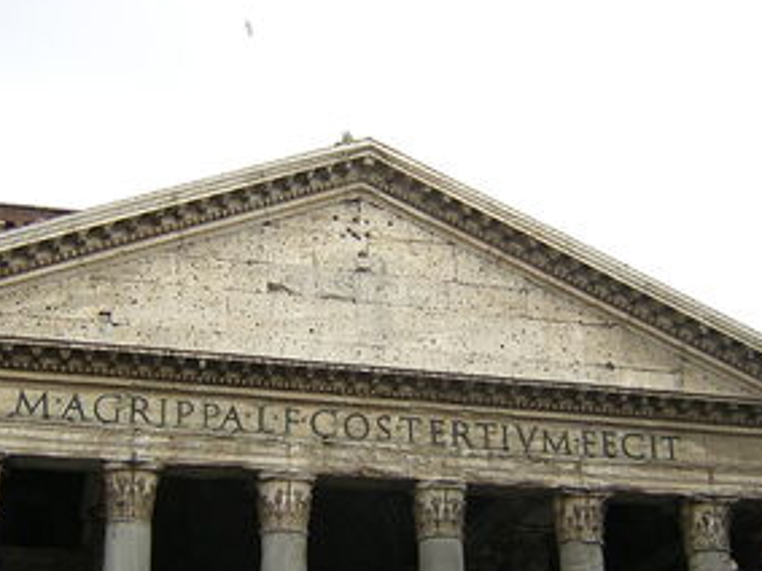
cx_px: 318
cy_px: 321
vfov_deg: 26.1
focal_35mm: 56
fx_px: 1232
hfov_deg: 34.3
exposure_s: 1/180
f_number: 2.6
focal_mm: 4.7
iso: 100
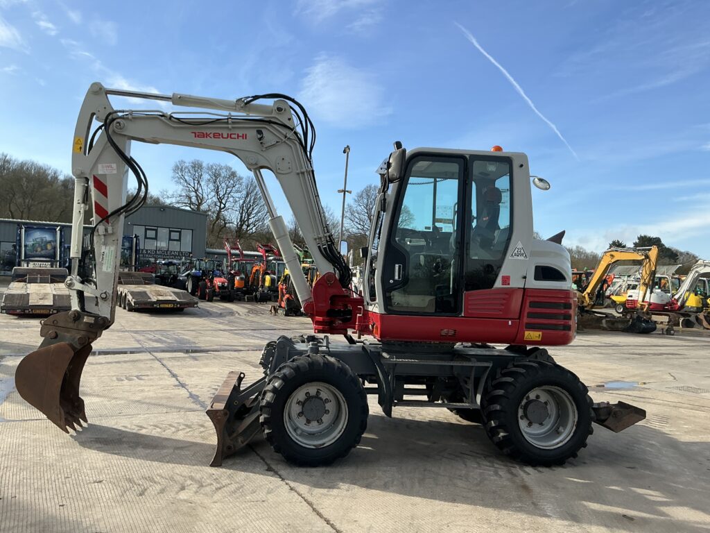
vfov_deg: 49.7
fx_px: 574
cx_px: 355
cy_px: 266
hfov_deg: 63.4
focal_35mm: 28
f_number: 1.8
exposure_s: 1/1279
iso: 25
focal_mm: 3
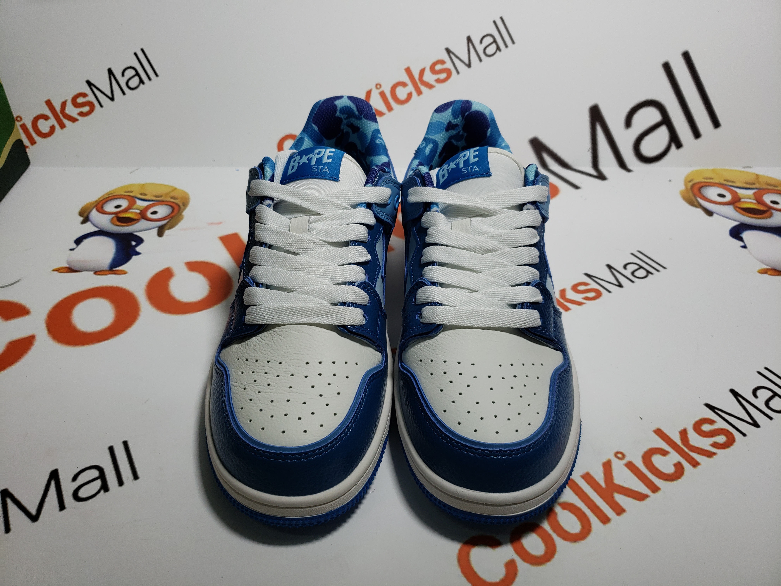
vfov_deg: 53.1
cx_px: 390
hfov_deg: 67.3
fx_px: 587
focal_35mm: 26
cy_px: 293
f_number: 1.5
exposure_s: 1/629
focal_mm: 4.3
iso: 50
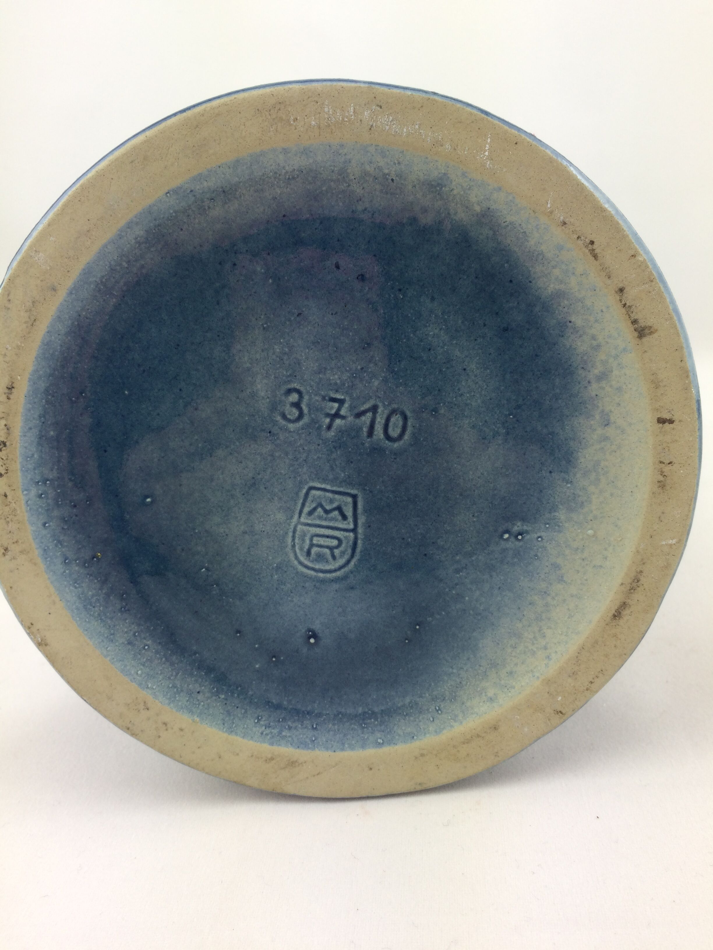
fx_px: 796
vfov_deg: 61.7
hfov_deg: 48.2
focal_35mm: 29
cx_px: 356
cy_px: 475
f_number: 2.2
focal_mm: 4.15
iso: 32
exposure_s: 1/165
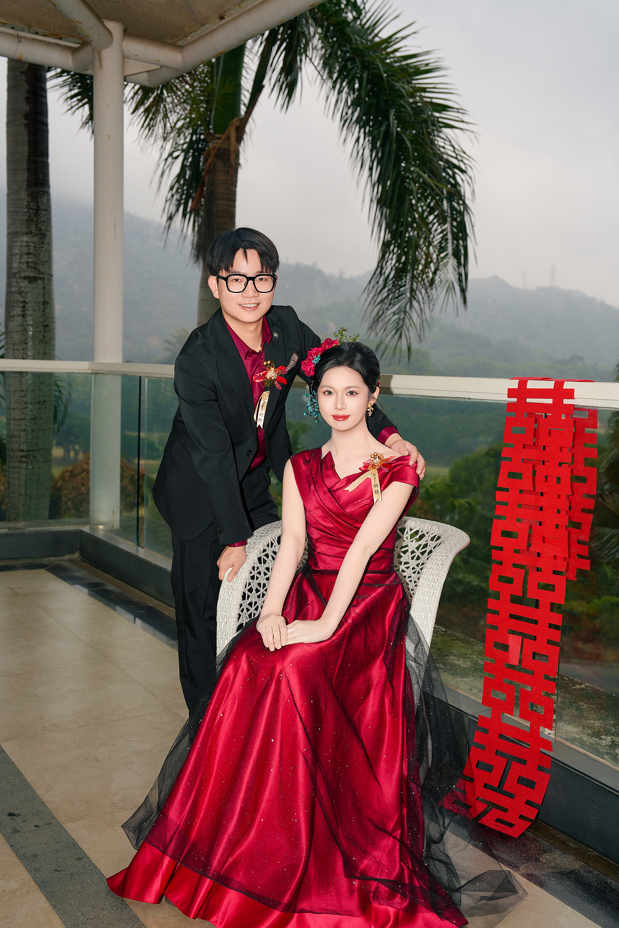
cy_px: 464
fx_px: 980
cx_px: 310
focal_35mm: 38
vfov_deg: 50.7
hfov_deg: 35.1
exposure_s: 1/100
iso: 160
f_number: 4.5
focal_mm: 38
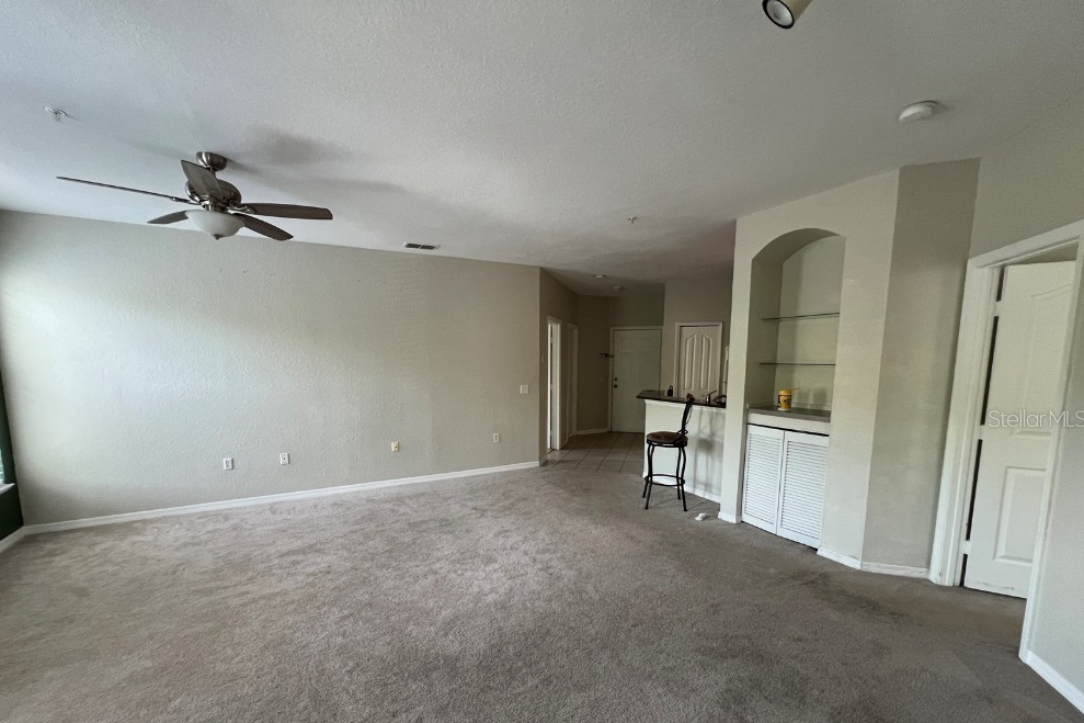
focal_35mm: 14
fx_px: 421
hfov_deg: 104.2
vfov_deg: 80.6
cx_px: 530
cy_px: 418
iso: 160
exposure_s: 1/60
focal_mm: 1.57
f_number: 1.8
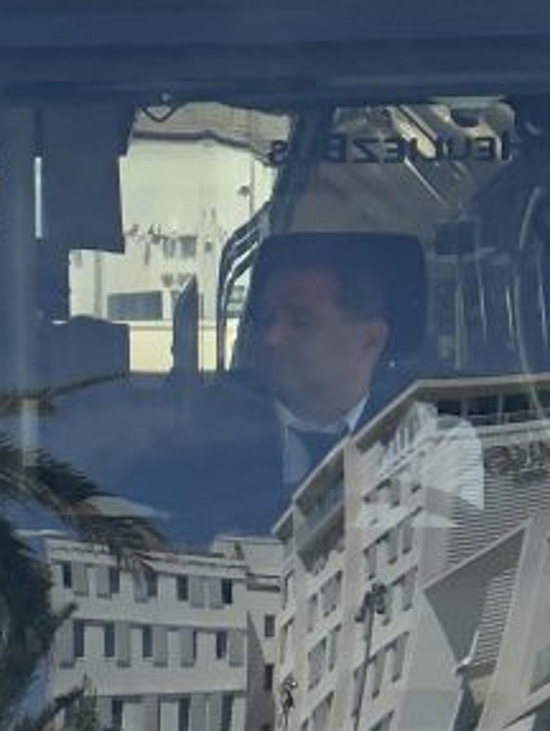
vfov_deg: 8.0
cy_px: 679
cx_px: -255
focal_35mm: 247
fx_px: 5221
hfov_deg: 6.0
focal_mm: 6
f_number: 2.4
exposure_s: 1/685
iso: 16
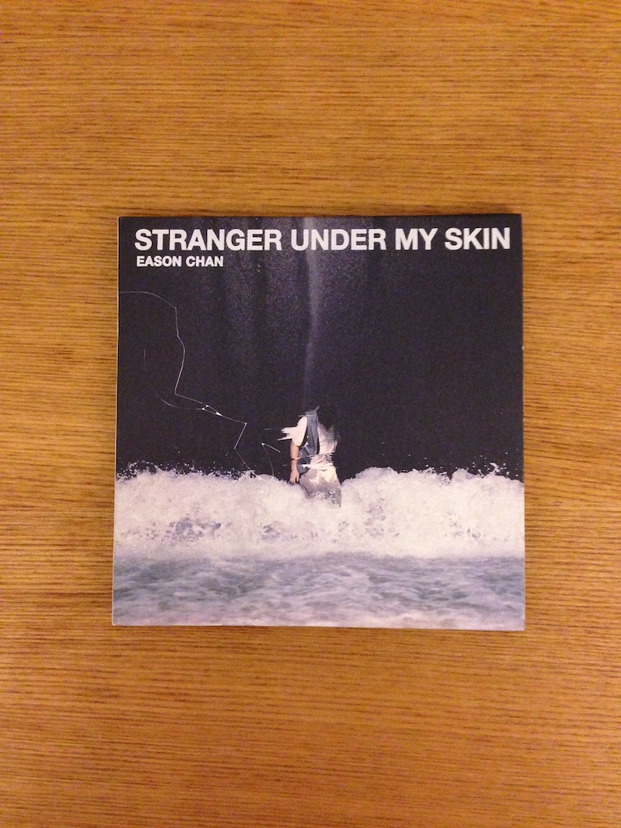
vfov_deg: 55.4
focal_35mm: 33
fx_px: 789
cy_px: 414
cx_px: 310
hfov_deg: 42.9
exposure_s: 1/15
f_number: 2.4
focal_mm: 4.12
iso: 500
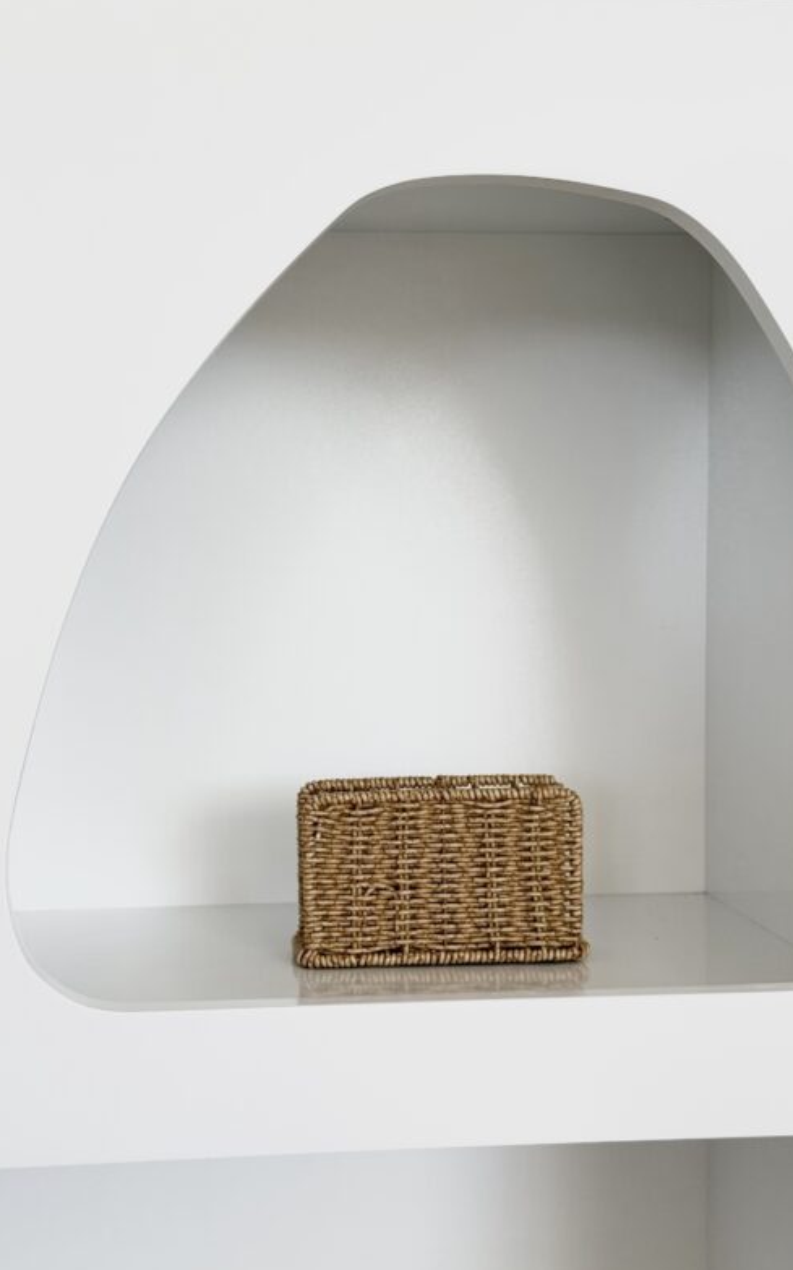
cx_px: 366
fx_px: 1799
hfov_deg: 24.9
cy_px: 644
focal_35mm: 52
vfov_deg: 38.9
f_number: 1.78
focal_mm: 6.76
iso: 50
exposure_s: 1/121
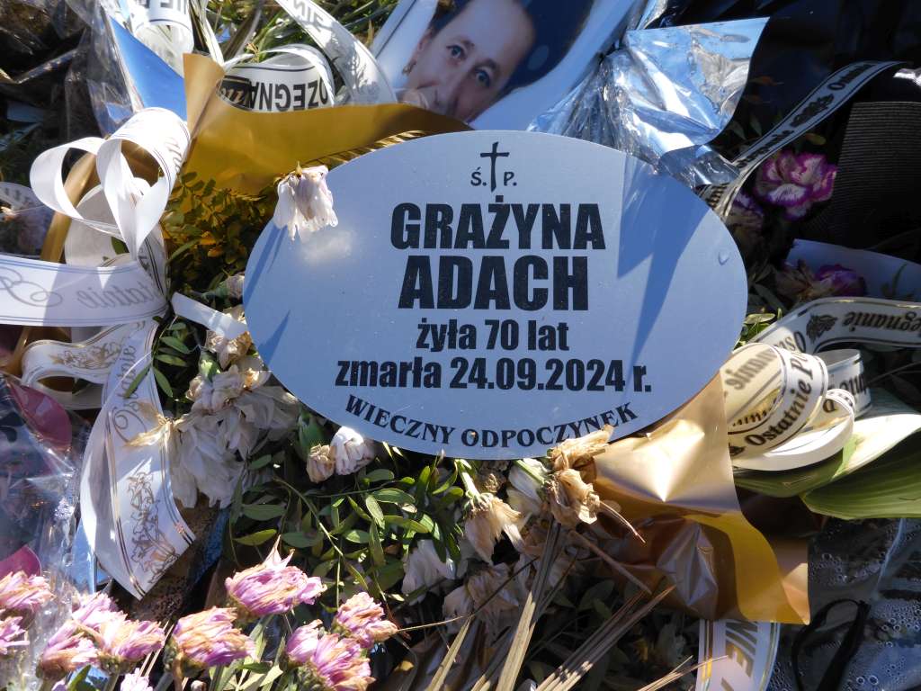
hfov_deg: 63.4
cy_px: 346
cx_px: 460
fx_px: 745
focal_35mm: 28
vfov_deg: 49.7
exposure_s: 1/500
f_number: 3.3
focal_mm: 4.9
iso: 80
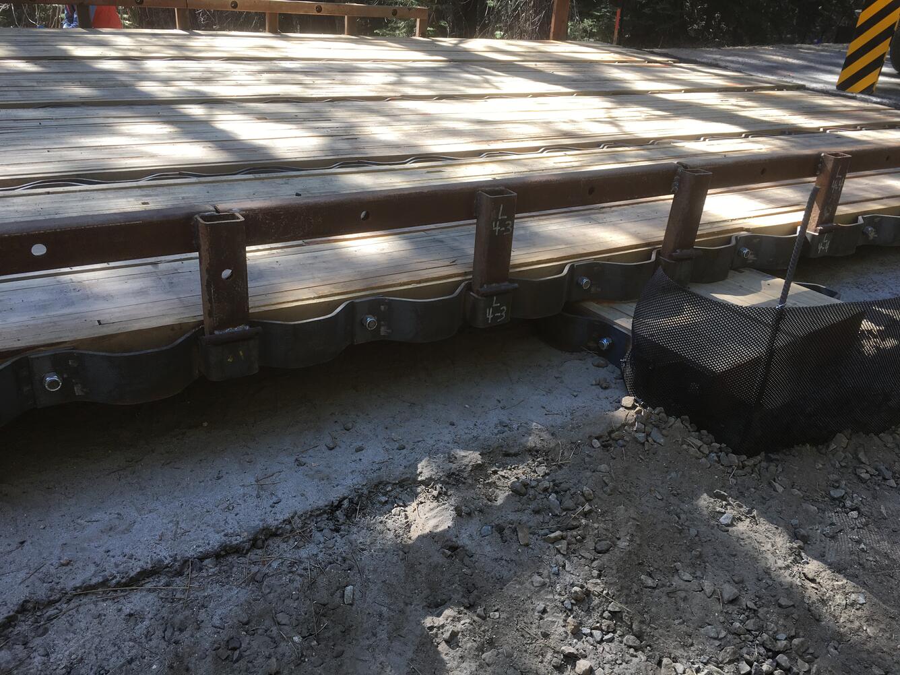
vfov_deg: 48.2
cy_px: 338
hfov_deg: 61.7
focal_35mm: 29
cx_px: 450
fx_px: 754
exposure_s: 1/120
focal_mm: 4.15
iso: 25
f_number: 2.2
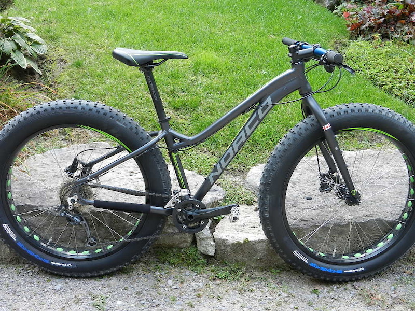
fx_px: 539
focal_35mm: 45
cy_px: 156
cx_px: 208
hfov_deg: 42.1
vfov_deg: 32.2
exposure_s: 1/60
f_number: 4.2
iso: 160
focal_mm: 8.2
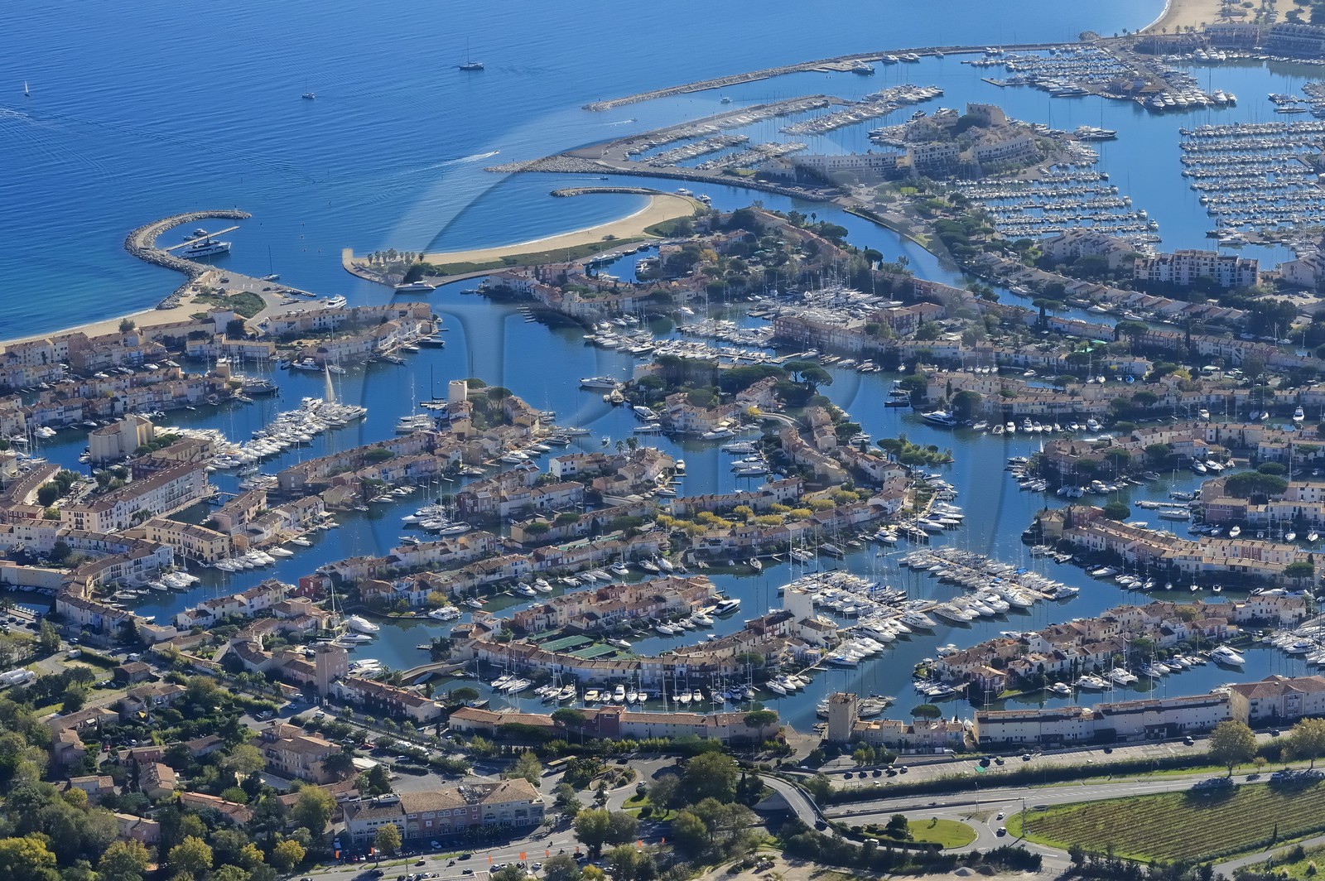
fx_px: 3677
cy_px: 440
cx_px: 662
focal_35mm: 100
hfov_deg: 20.4
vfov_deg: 13.7
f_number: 13
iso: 800
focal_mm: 100
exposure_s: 1/1250
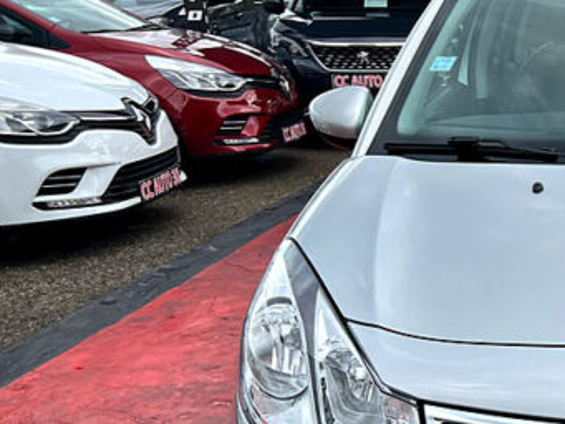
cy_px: 366
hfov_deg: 28.1
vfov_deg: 23.5
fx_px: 996
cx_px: 658
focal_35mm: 61
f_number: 1.5
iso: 50
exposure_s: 1/1079
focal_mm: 5.7
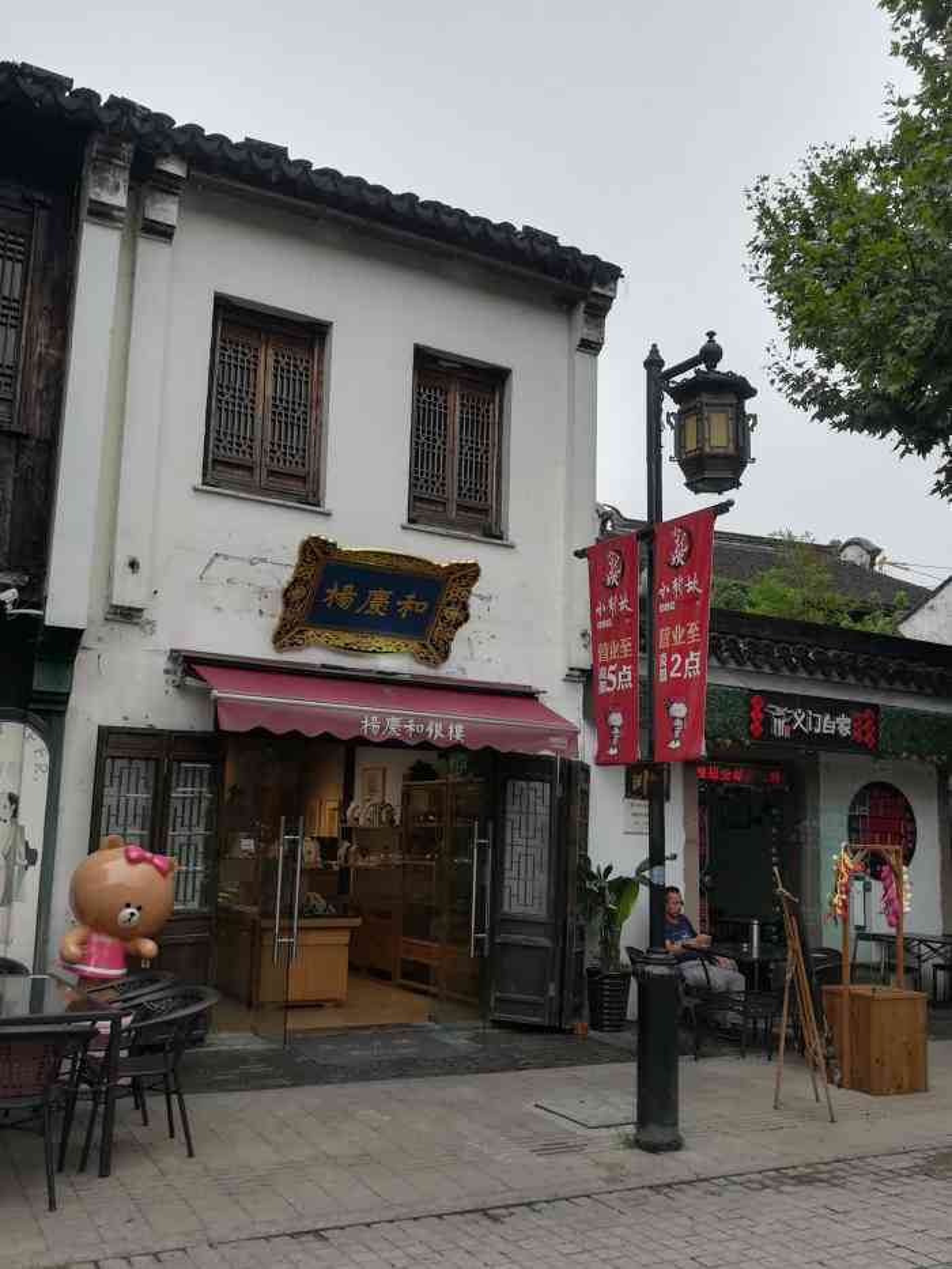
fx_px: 1100
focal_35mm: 30
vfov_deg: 60.0
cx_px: 476
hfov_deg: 46.8
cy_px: 634
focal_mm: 3.83
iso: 50
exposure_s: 1/714
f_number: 2.2
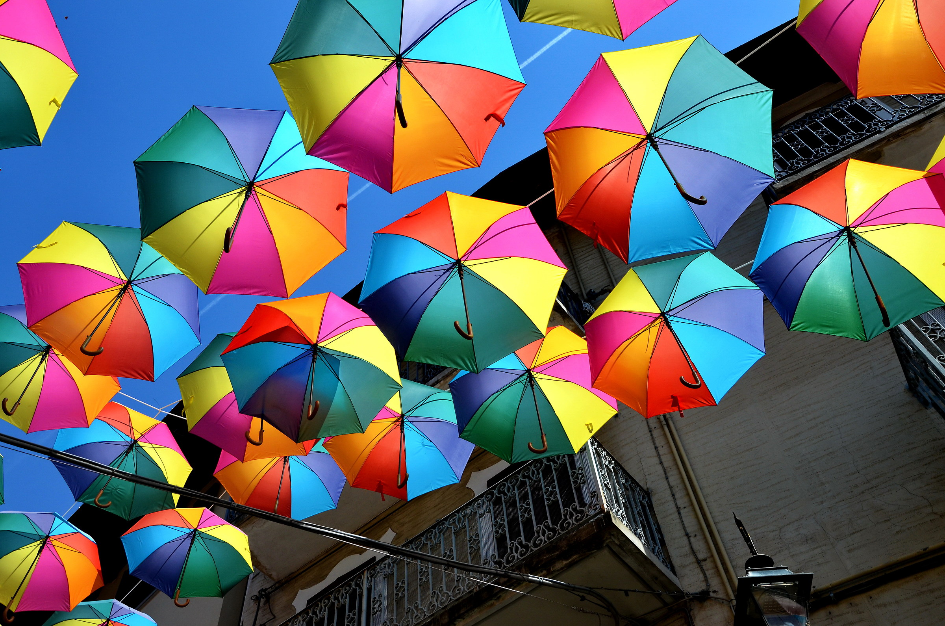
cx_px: 472
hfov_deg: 53.2
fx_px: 943
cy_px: 313
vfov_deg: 36.7
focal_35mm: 36
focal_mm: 24
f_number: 8
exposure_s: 1/1250
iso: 400
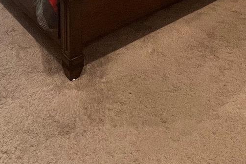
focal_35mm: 55
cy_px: -167
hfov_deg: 36.2
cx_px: 106
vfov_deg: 17.4
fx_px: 376
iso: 160
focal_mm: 1.57
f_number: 1.8
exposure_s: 1/120
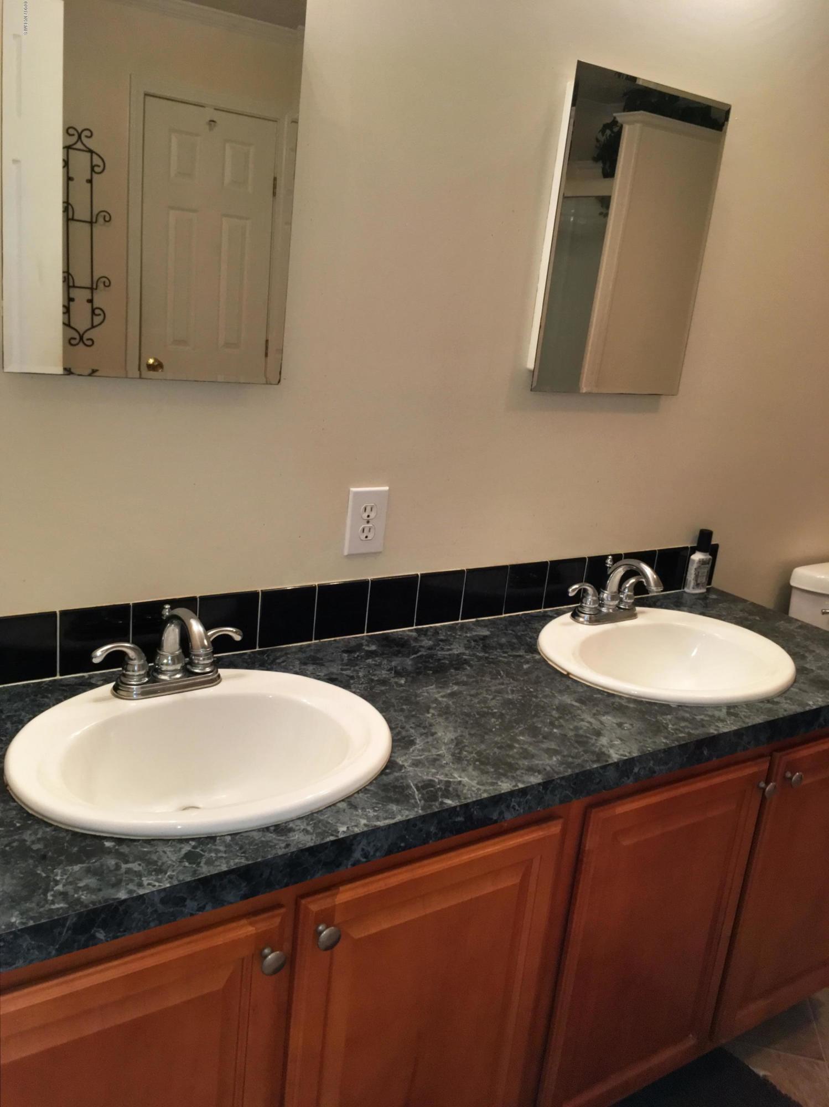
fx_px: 927
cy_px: 554
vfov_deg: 61.7
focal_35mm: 29
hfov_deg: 48.2
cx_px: 414
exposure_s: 1/30
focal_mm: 4.15
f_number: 2.2
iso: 80
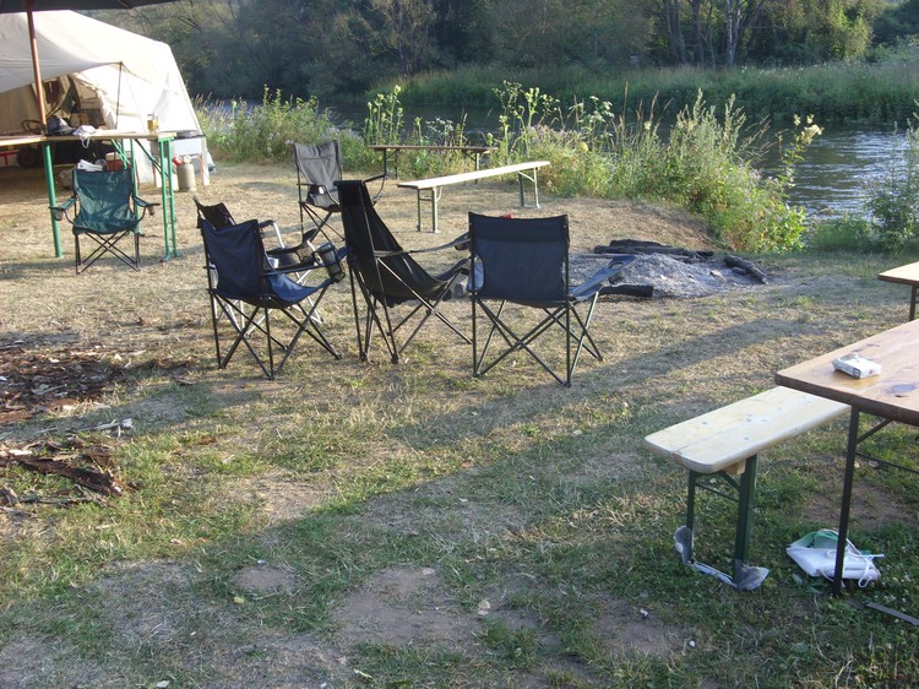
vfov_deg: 37.7
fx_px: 1009
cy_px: 344
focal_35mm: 38
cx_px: 460
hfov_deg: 49.0
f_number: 2.8
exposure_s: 1/161
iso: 50
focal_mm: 6.3
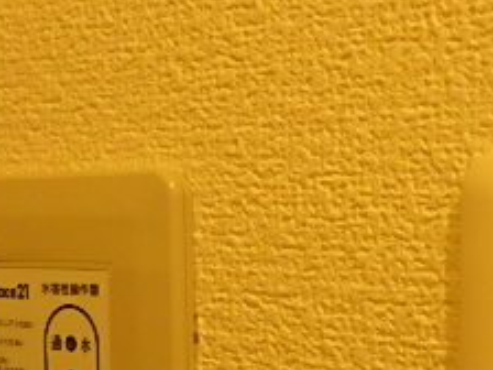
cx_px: 429
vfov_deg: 22.8
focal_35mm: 60
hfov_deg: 30.9
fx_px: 855
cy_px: 423
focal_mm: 3.7
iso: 400
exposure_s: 1/30
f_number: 3.5
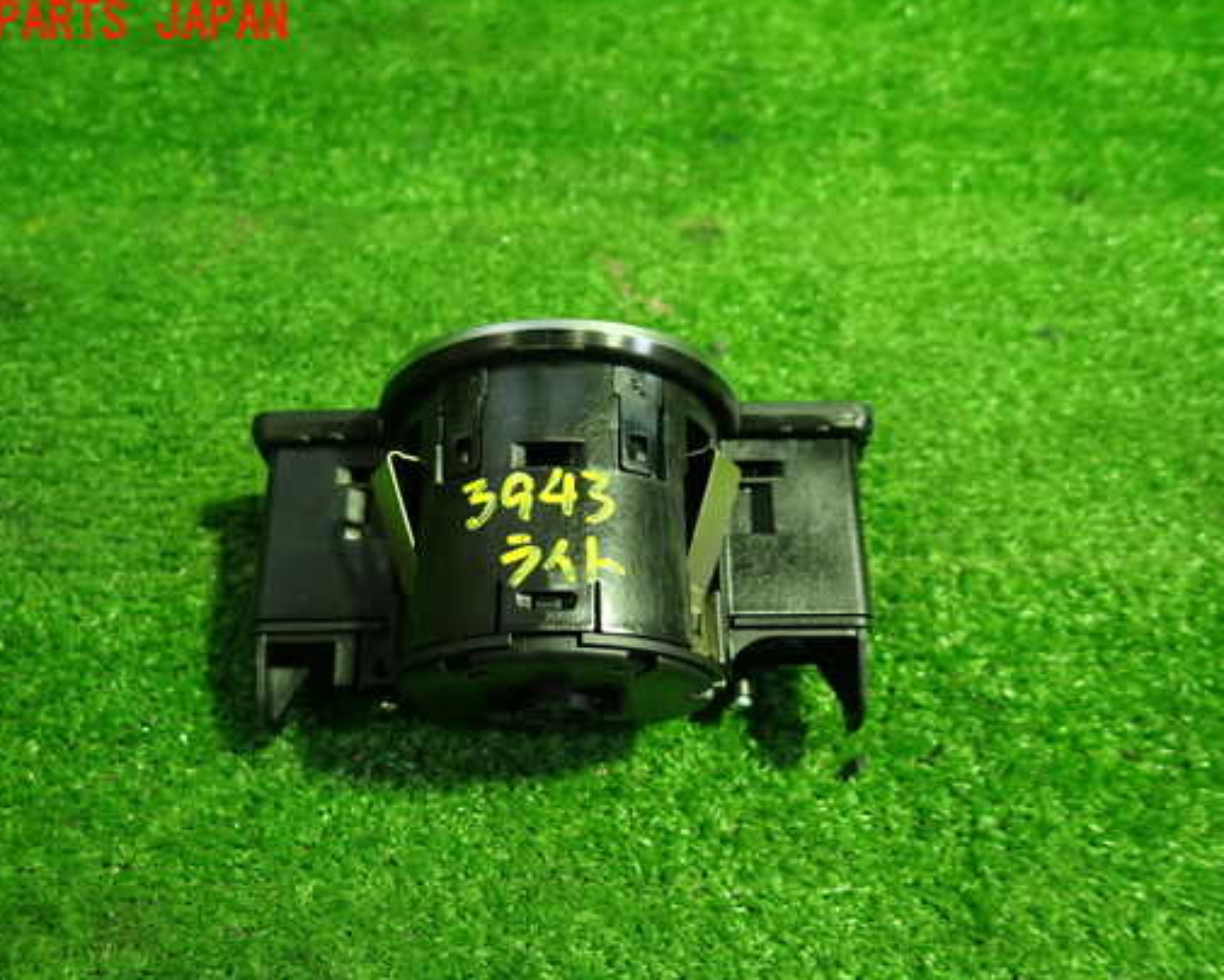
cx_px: 574
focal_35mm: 29
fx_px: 1051
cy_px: 539
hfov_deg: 60.4
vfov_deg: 49.9
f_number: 2
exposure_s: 1/30
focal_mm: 4.5
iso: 250
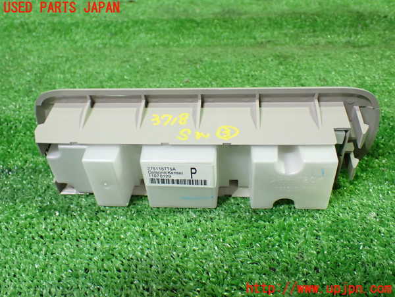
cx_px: 198
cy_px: 148
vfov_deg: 39.7
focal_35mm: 36
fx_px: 411
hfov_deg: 51.4
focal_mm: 6.37
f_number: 2.5
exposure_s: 1/50
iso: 800
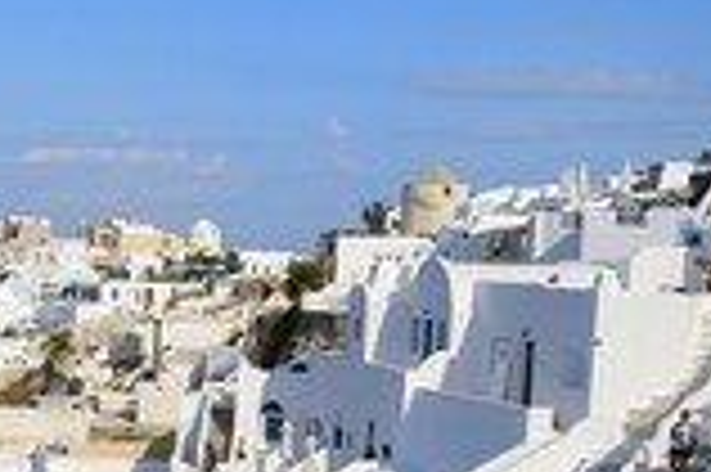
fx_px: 1677
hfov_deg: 22.0
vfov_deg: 15.7
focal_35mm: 85
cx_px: -158
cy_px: 494
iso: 100
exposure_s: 1/250
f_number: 13
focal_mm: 32
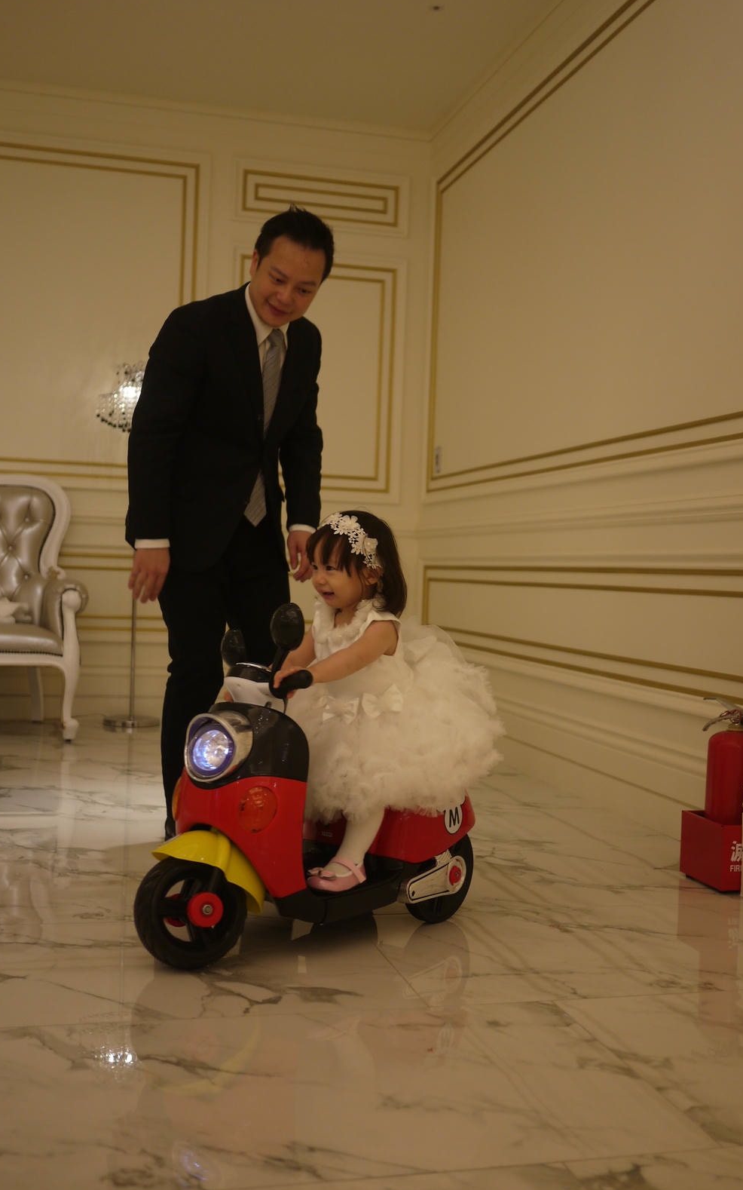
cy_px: 595
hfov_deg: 29.8
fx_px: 1393
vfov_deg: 46.2
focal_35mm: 43
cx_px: 396
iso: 160
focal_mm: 20
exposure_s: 1/160
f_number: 1.7
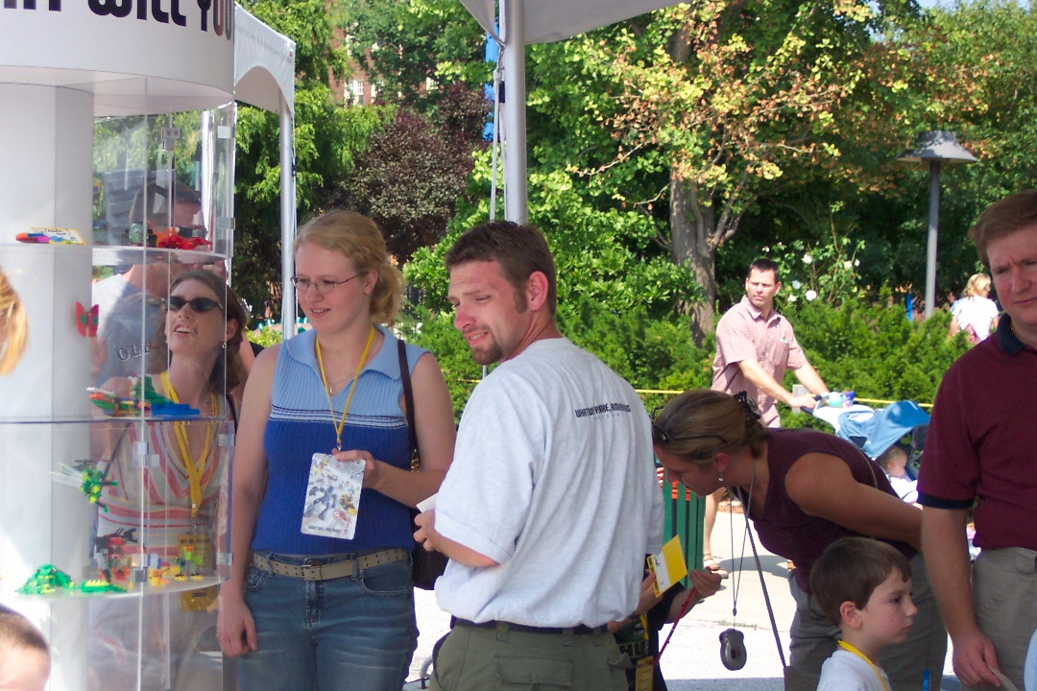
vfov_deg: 15.4
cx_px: 518
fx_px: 2563
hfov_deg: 22.9
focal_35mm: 89
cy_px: 346
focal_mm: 18.7
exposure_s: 1/500
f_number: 4
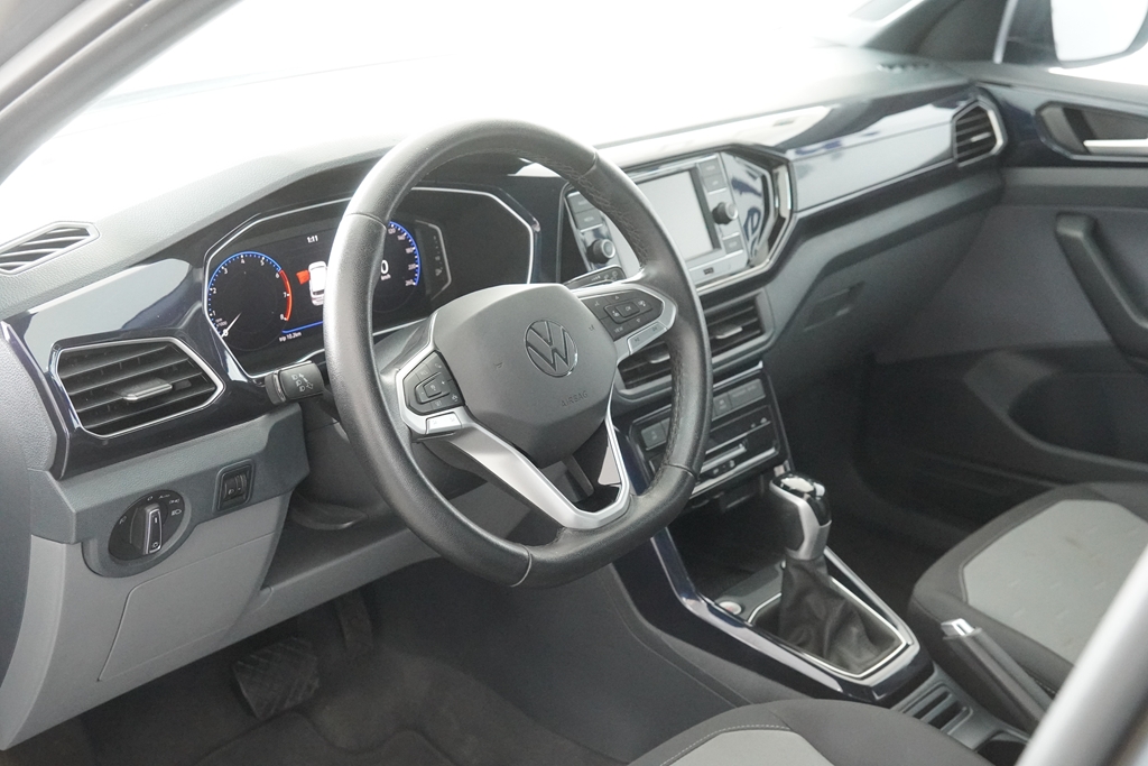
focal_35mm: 44
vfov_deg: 30.9
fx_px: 1387
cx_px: 574
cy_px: 383
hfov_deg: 45.0
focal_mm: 29
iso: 6400
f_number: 4
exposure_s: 1/160
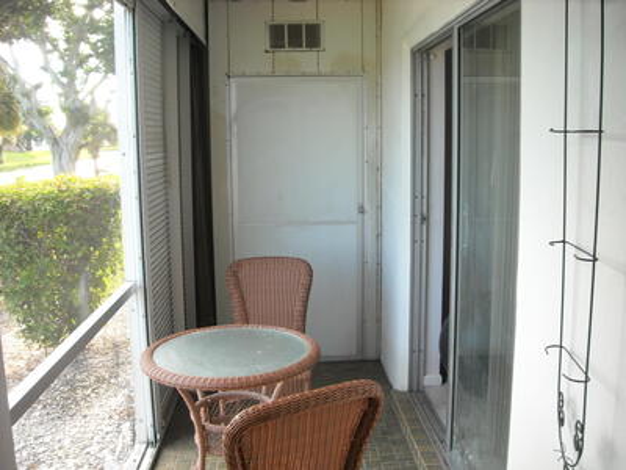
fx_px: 633
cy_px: 235
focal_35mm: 35
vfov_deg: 40.7
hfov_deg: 52.6
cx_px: 313
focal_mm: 5.7
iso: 129
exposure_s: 1/57
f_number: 2.8
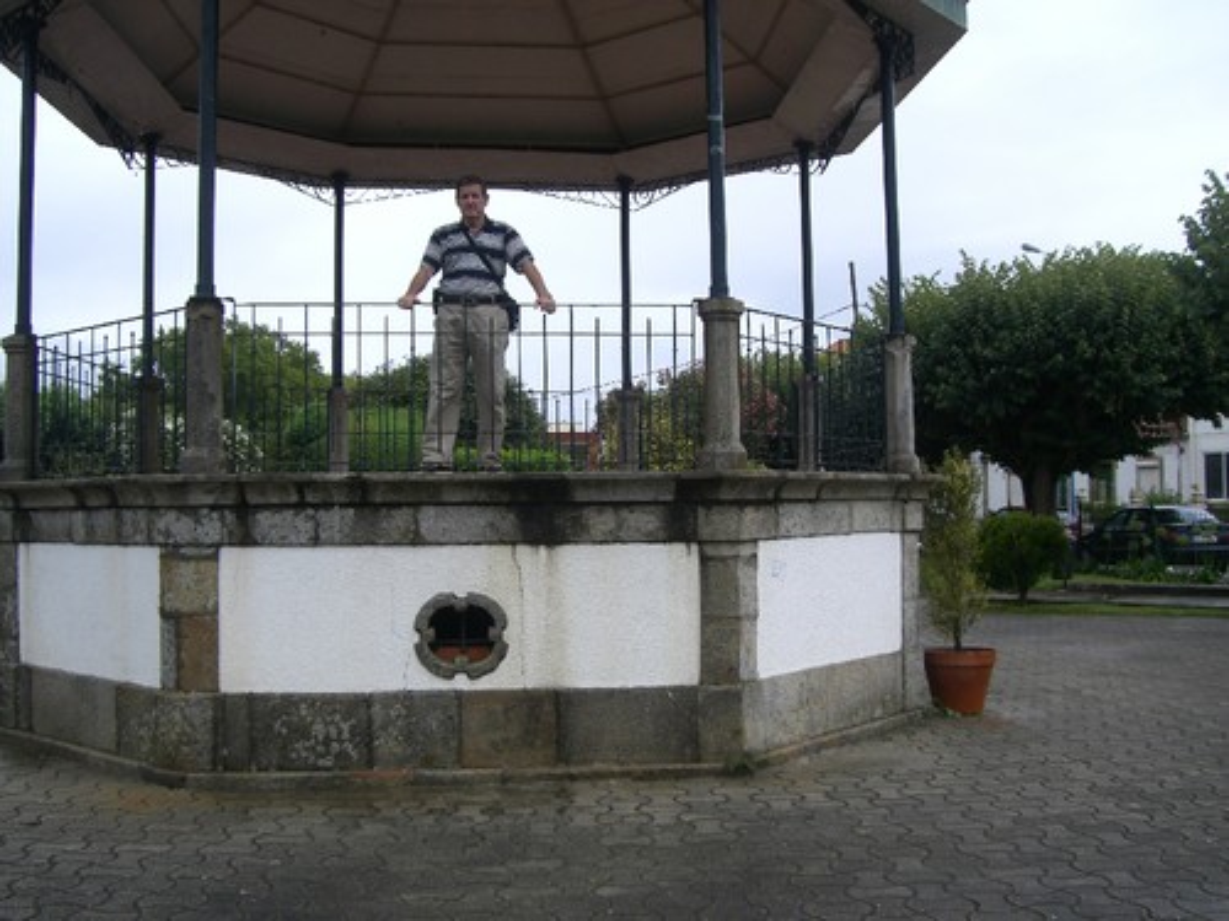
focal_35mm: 38
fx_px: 1349
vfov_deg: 37.7
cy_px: 460
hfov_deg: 49.0
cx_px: 614
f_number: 4.3
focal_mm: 6.2
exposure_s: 1/500
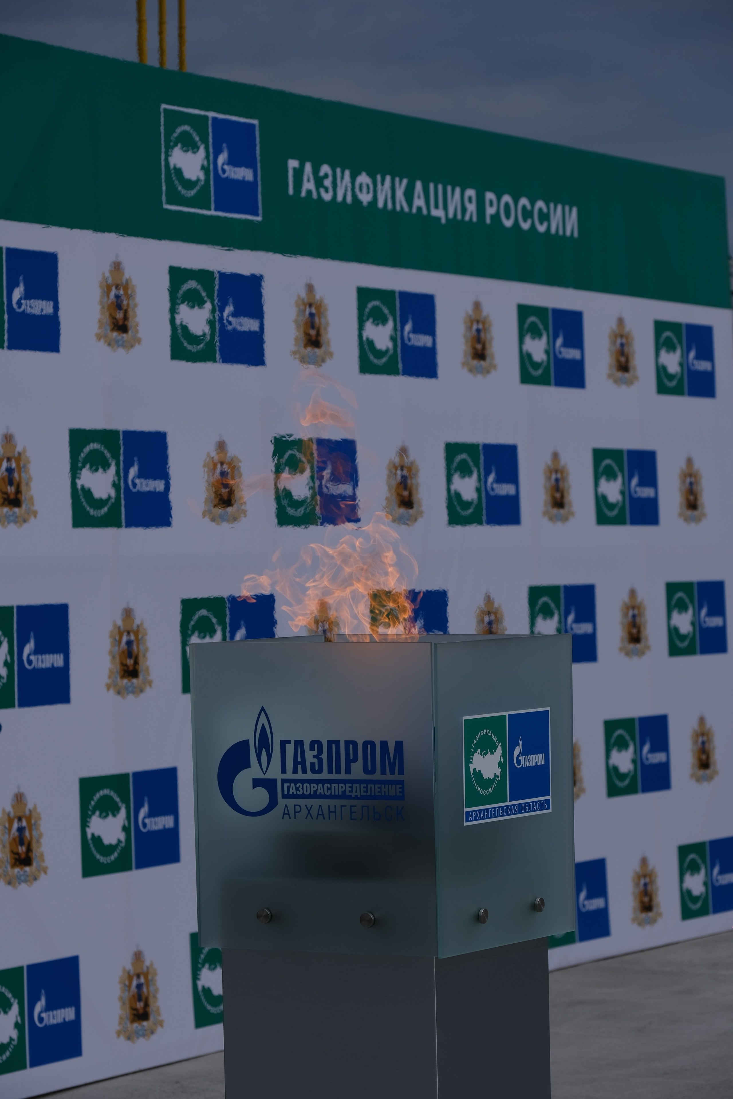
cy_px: 550
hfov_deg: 10.5
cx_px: 366
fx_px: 4001
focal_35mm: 131
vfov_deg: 15.6
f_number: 6.4
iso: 80
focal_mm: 87.1
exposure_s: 1/950
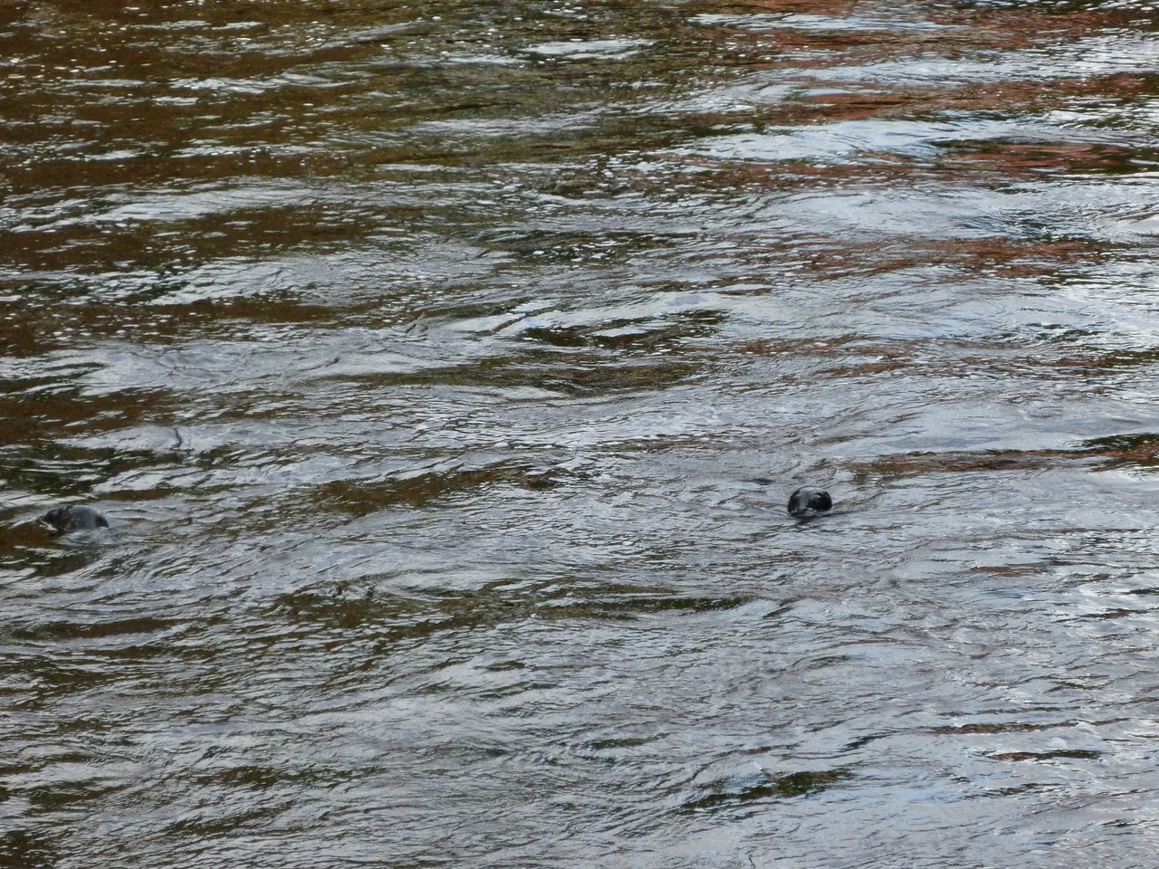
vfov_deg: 7.1
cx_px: 580
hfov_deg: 9.4
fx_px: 7031
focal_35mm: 210
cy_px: 434
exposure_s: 1/250
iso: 250
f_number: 5.9
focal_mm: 36
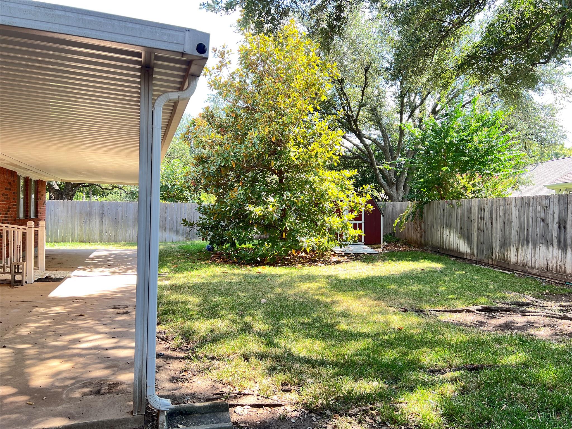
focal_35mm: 26
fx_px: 430
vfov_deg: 53.1
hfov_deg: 67.3
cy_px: 214
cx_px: 286
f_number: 1.5
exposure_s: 1/183
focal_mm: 5.7
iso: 50
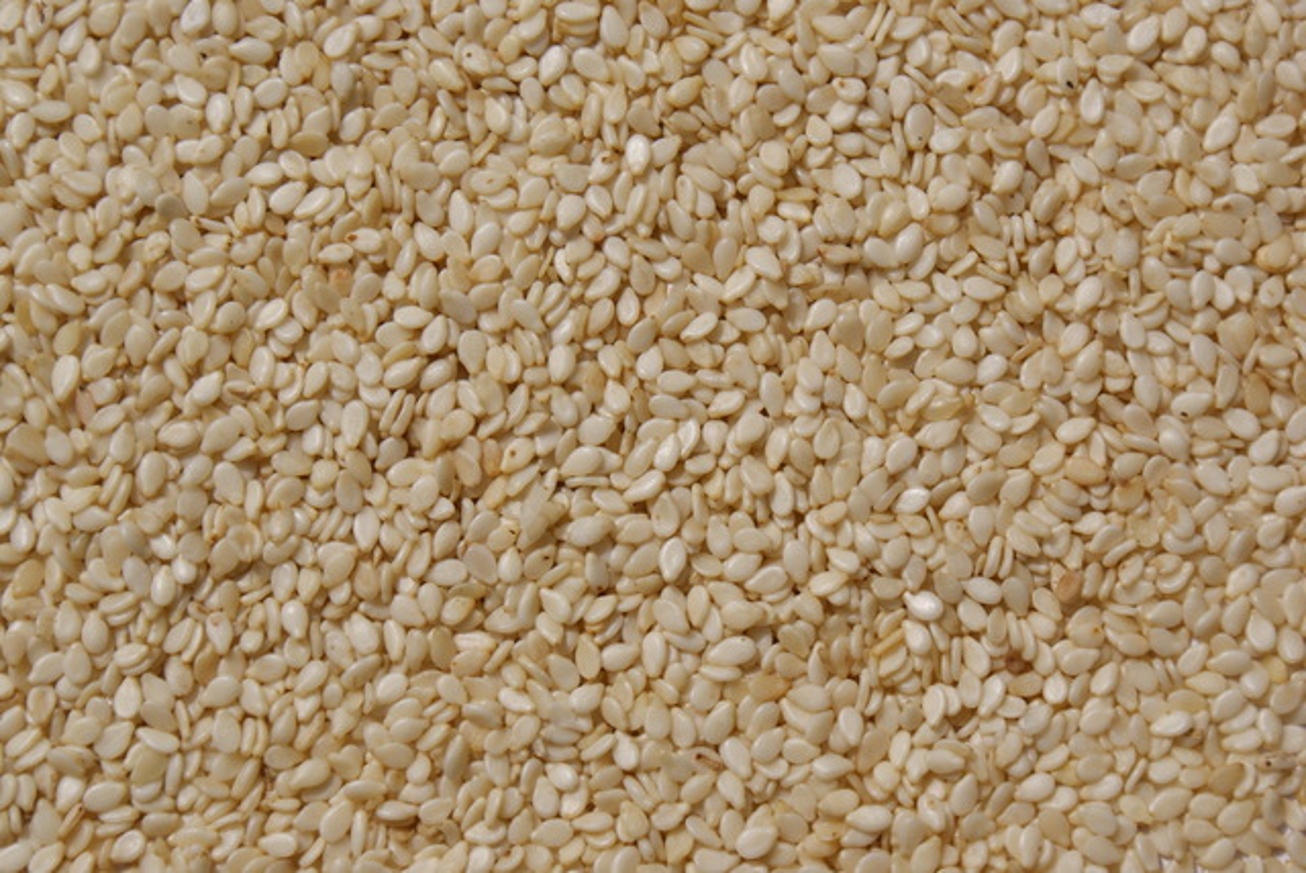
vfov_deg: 15.2
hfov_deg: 22.6
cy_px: 436
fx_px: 3268
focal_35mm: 90
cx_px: 653
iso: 100
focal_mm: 60
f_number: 8
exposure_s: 1/640
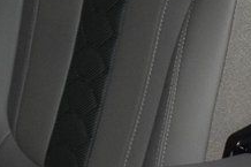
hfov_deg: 13.2
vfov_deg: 8.4
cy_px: 322
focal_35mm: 155
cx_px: 198
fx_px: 1080
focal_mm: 22
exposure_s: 1/125
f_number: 3.5
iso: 2200
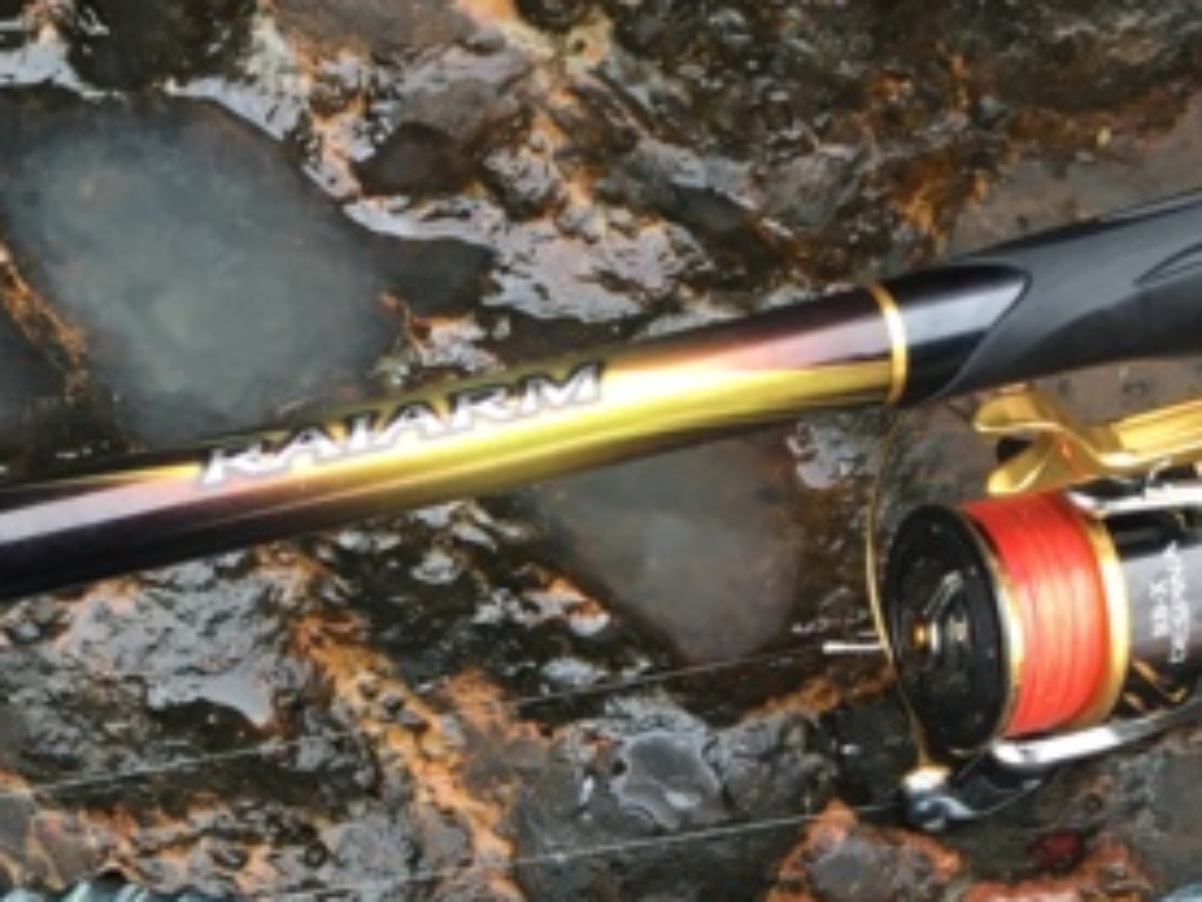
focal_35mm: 84
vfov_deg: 16.7
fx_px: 2917
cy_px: 1129
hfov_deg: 23.0
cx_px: 287
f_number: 2.2
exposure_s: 1/40
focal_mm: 4.15
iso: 25
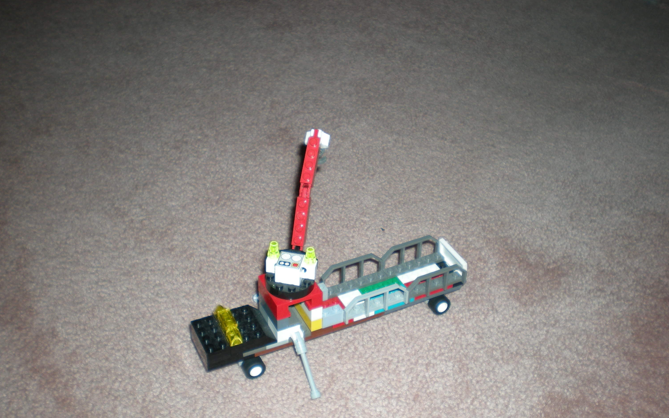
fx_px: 748
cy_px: 246
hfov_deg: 48.2
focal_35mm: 41
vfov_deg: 31.2
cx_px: 338
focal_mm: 6.3
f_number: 3.1
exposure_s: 1/60
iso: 64
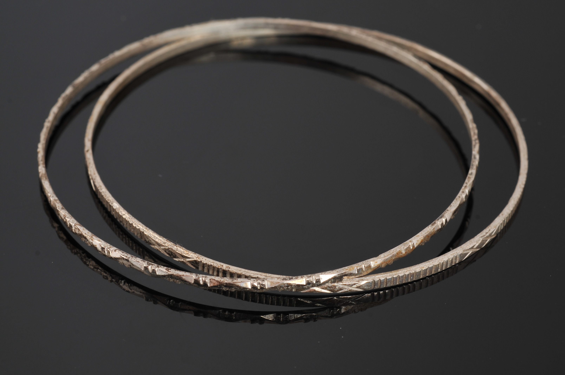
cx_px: 282
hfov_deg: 22.6
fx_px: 1411
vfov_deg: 15.2
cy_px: 188
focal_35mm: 90
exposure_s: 1/80
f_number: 14
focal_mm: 60
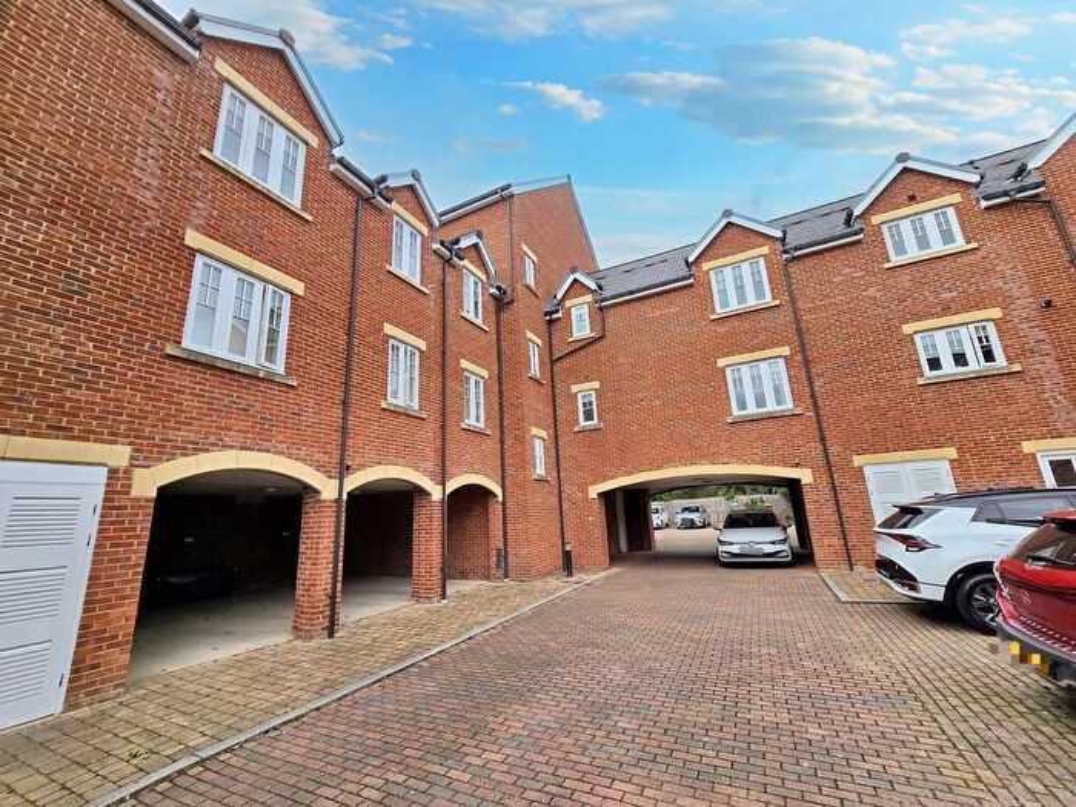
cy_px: 404
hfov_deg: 106.2
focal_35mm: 13
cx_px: 538
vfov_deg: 89.9
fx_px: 404
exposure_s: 1/1667
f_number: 2.2
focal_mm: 2.2
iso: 50
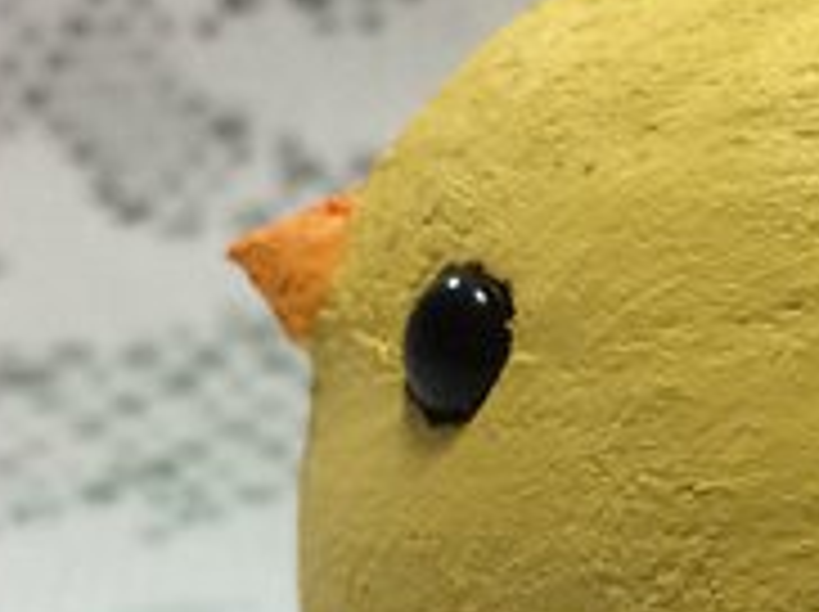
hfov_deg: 19.0
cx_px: 729
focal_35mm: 102
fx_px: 2410
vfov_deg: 14.1
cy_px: 675
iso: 40
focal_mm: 4.15
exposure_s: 1/30
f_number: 2.2
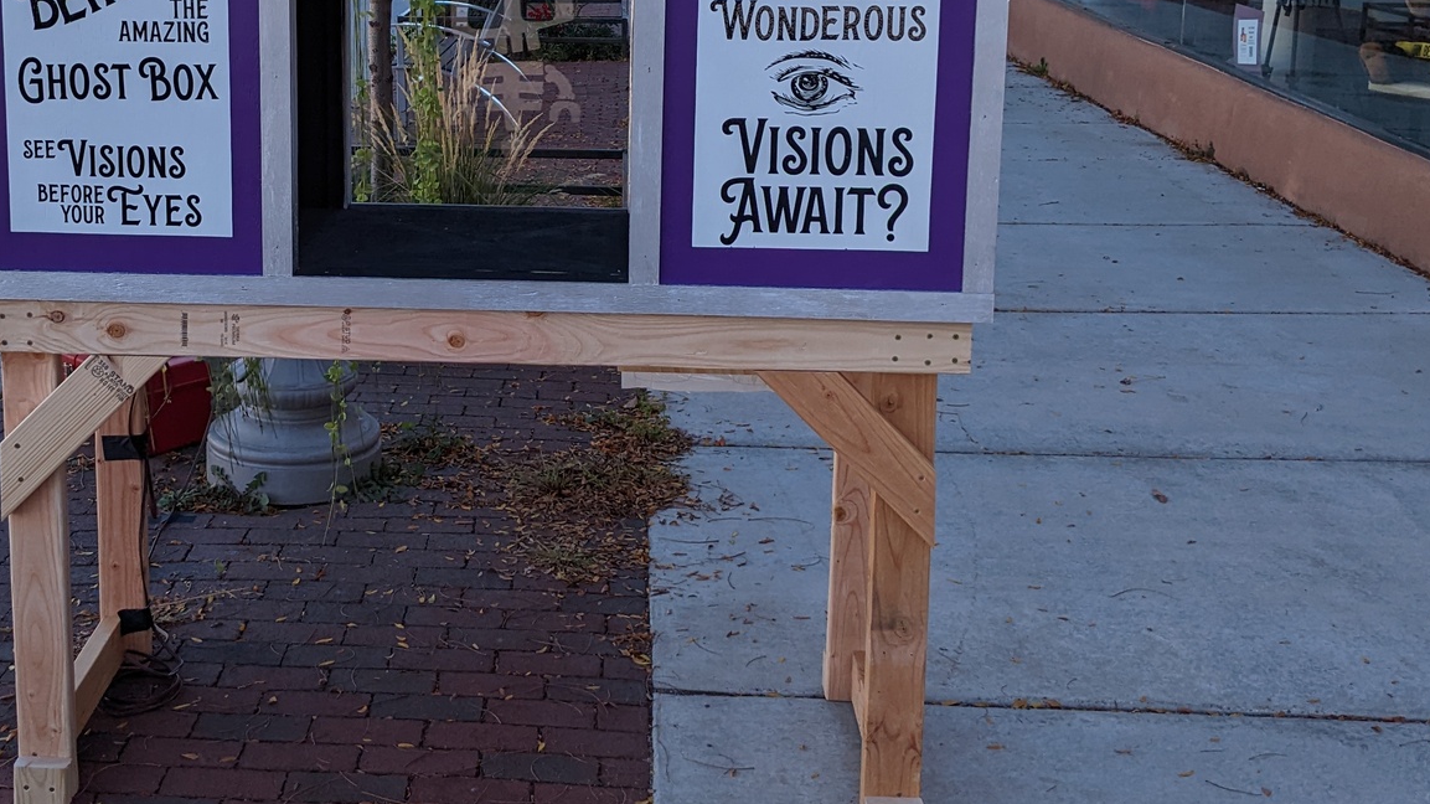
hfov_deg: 41.3
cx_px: 432
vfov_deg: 24.1
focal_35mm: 49
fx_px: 1858
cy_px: 194
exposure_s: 1/1799
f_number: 1.73
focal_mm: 4.38
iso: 48
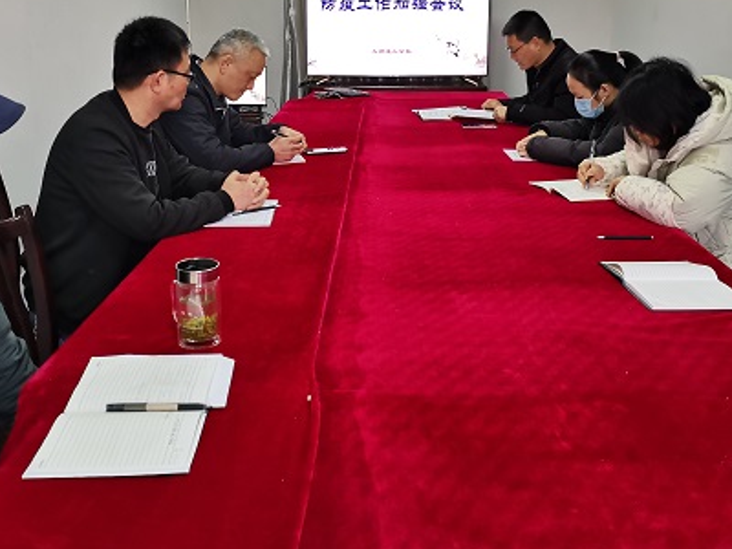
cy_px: 150
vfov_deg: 36.1
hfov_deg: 47.9
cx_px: 359
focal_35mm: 39
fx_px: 825
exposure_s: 1/50
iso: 400
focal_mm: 5.58
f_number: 1.8
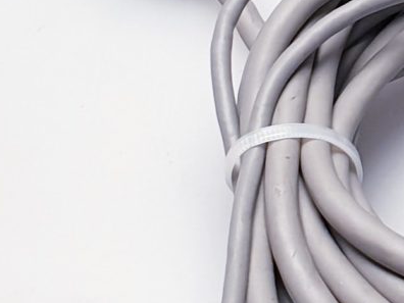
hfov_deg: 11.1
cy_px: -111
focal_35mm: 168
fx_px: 1961
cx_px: 690
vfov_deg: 8.7
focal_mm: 4.3
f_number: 2.4
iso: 80
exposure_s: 1/50
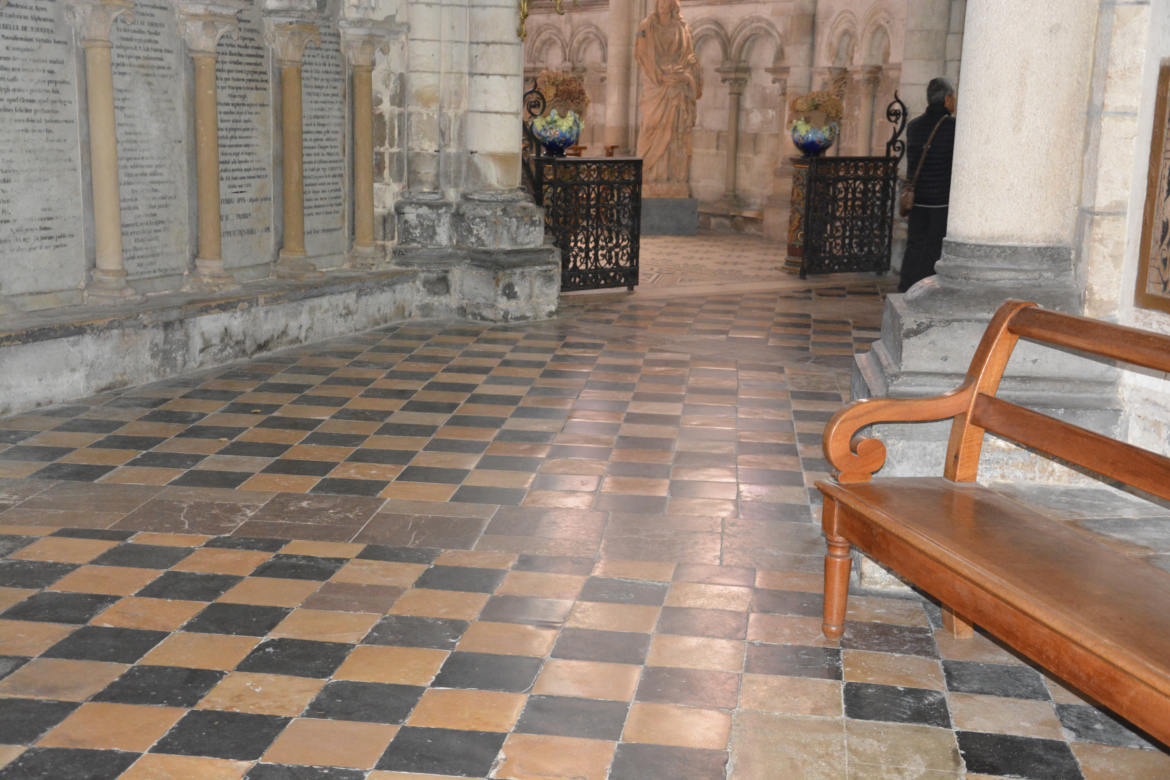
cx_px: 585
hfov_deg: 41.1
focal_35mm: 48
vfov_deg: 28.1
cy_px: 390
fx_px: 1560
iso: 2800
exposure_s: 1/60
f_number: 4.2
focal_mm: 32
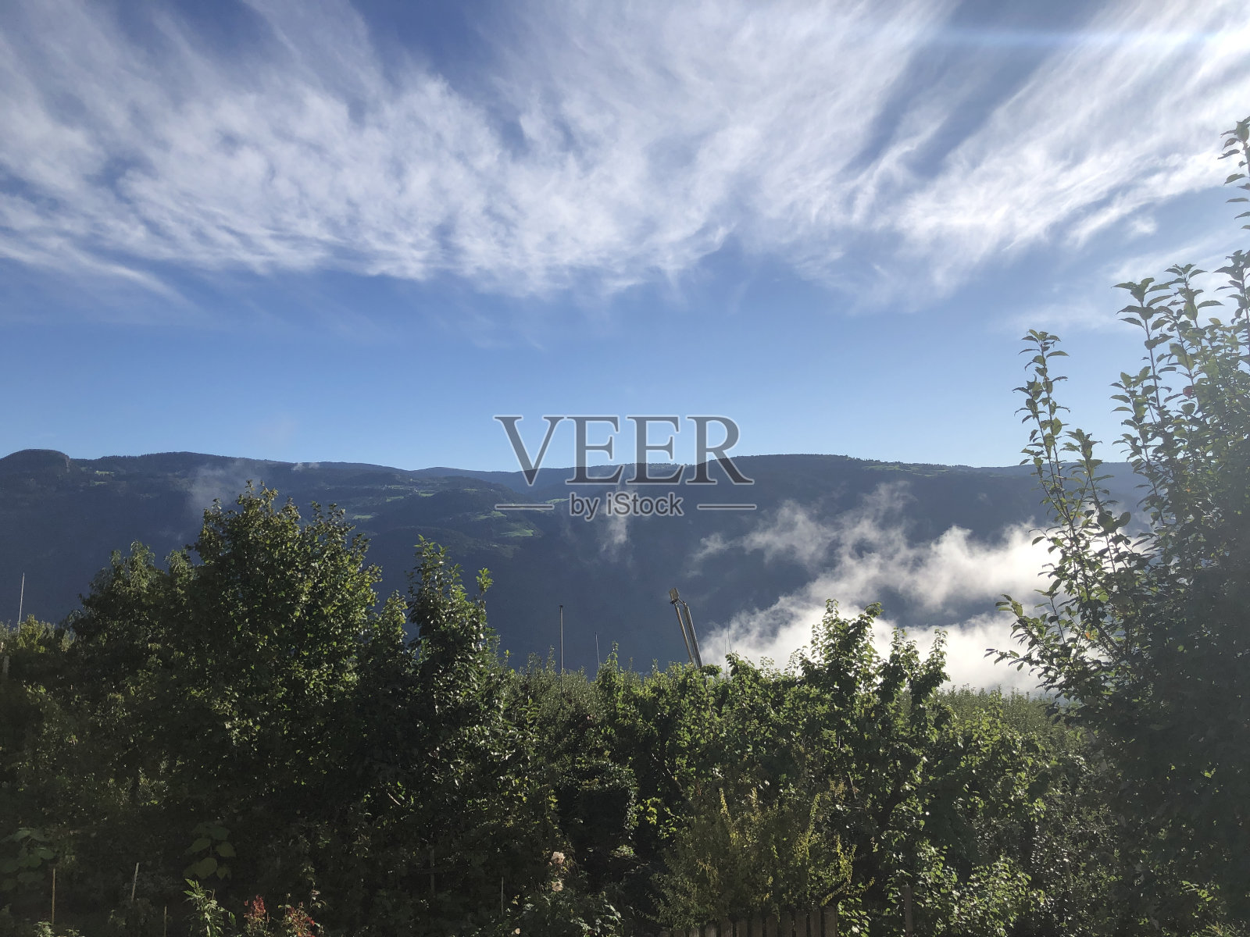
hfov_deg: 63.4
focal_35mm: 28
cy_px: 468
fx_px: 1011
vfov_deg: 49.7
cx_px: 625
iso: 20
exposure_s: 1/3247
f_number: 1.8
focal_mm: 3.99
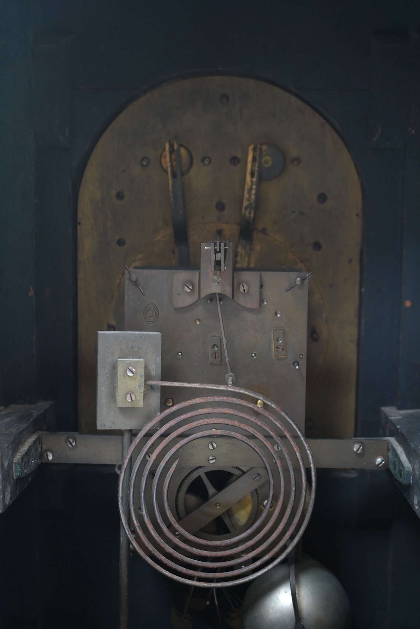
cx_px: 210
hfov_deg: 29.9
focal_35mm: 45
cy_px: 314
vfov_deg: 43.6
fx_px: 787
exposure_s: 1/30
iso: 800
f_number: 4.5
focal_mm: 45
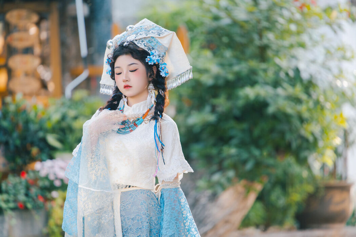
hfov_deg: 11.7
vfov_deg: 7.8
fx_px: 1730
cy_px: 118
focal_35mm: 175
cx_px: 178
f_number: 2.8
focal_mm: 175
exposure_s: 1/125
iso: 160
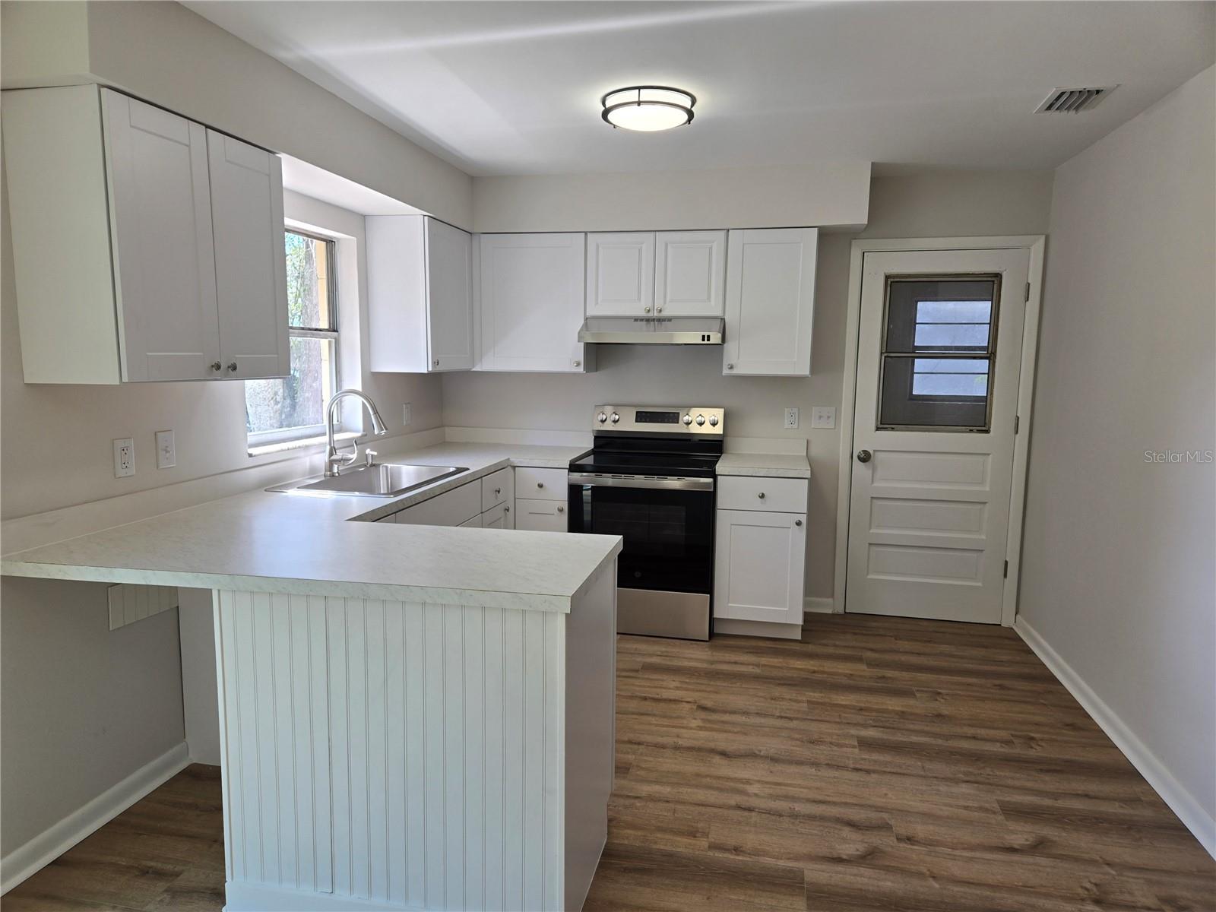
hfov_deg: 73.9
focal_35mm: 23
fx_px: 808
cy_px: 456
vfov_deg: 58.9
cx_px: 608
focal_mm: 5.4
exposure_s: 1/120
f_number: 1.8
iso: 32
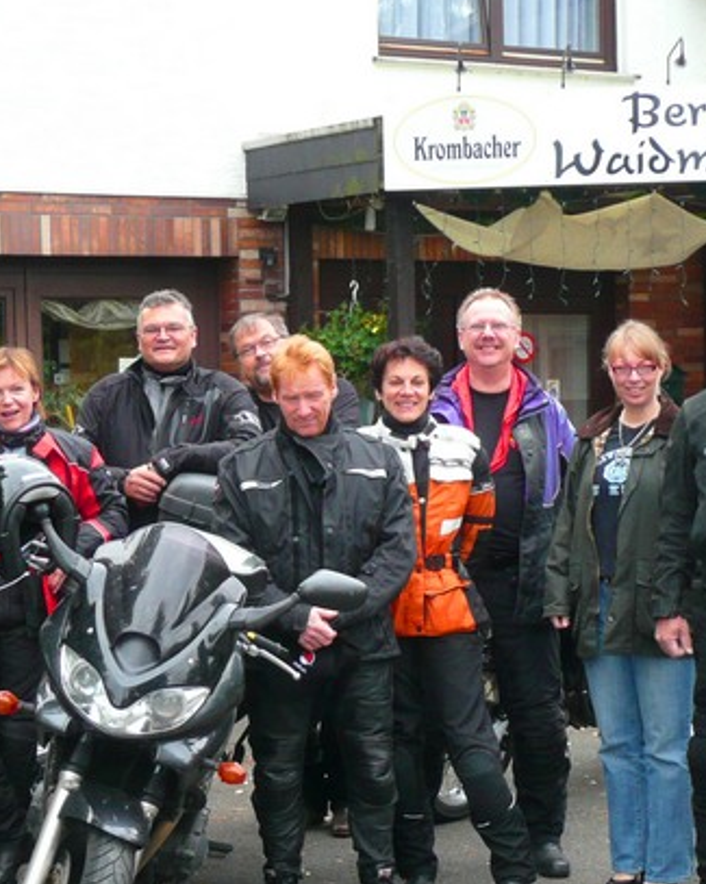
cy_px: 530
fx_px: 2118
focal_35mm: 81
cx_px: 285
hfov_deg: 18.9
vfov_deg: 23.5
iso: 160
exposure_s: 1/30
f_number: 4.1
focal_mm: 7.3
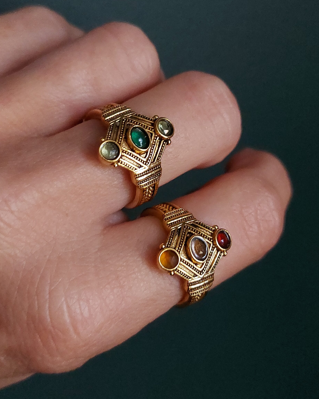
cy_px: 187
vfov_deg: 66.0
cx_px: 156
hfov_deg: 54.9
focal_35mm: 26
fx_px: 307
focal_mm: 5.23
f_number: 1.8
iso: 800
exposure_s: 1/20
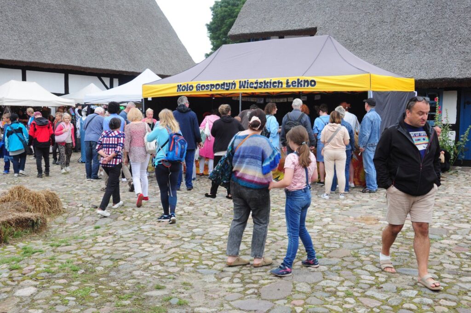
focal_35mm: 40
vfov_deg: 32.9
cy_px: 156
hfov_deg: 48.0
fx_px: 529
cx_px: 236
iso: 500
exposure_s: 1/250
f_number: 8
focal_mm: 27
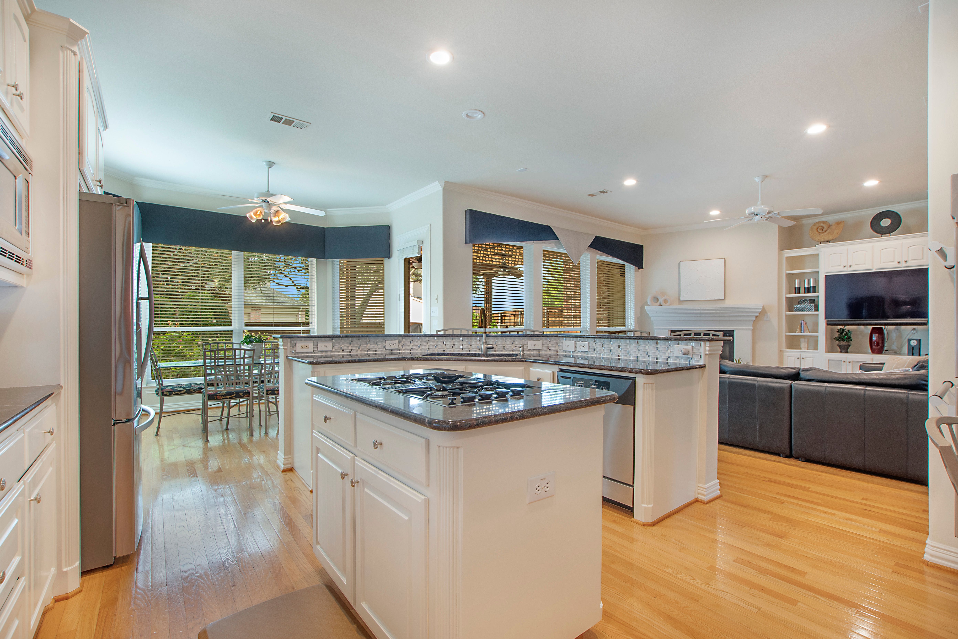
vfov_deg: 77.3
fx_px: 399
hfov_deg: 100.4
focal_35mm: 15
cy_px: 320
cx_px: 479
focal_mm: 10
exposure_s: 1/13
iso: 100
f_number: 8
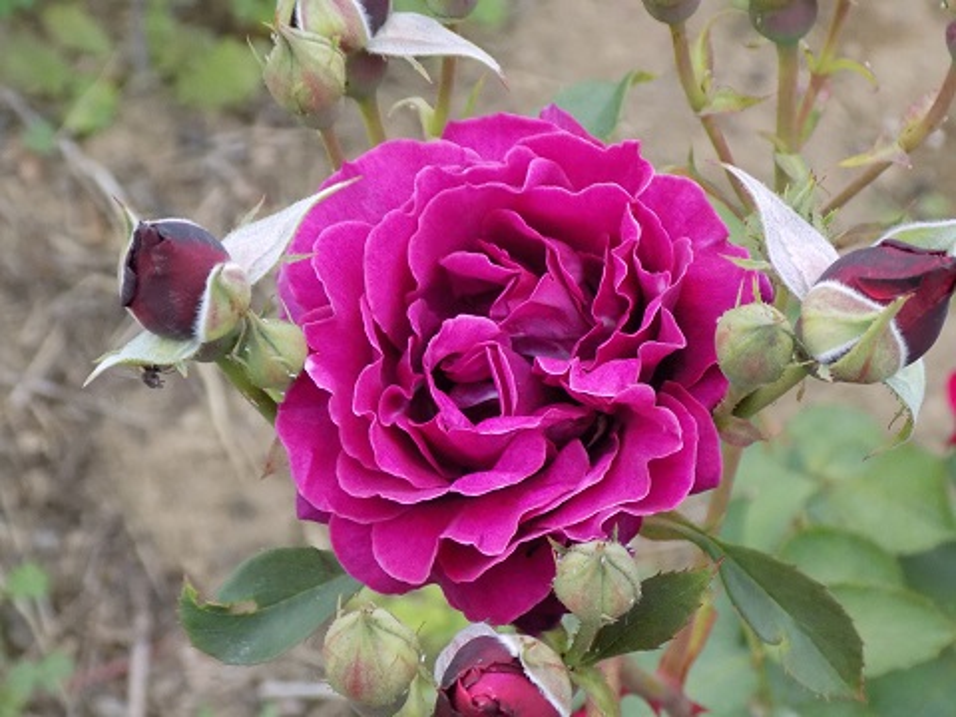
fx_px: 2154
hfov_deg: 25.0
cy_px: 358
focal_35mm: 78
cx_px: 478
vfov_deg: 18.9
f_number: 4.3
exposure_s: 1/30
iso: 400
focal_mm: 13.9
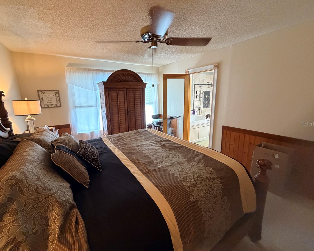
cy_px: 124
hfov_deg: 96.7
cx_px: 149
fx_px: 139
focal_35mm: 15
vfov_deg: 84.0
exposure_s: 1/60
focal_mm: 2.22
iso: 640
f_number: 2.2
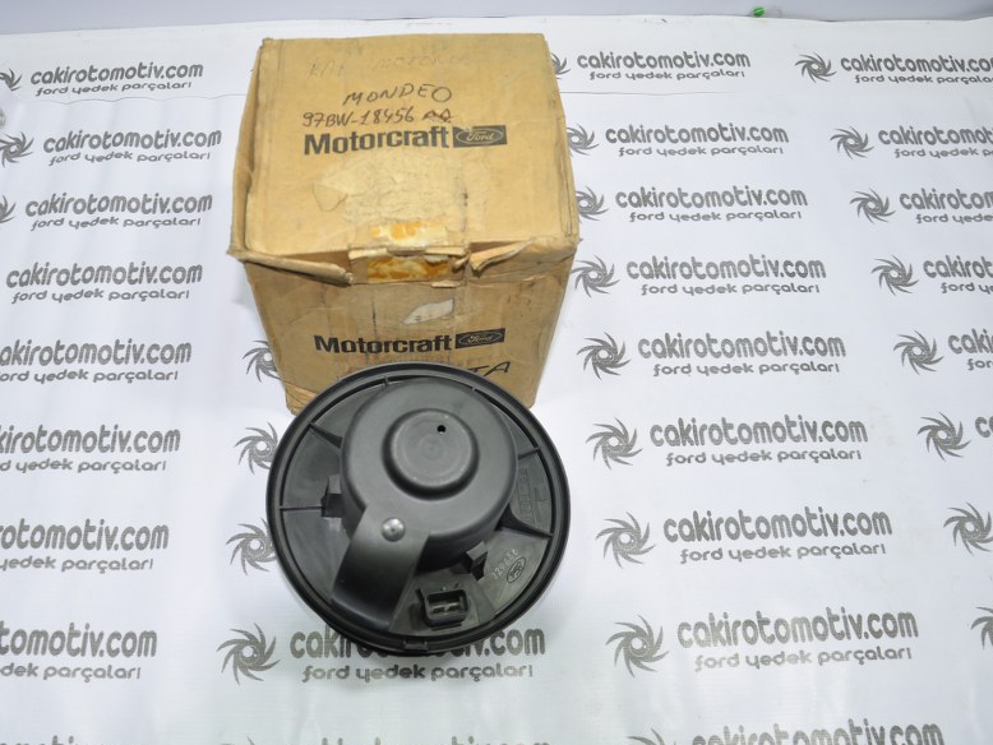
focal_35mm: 30
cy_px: 379
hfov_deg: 59.7
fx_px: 861
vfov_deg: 46.8
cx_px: 431
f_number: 4.5
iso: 200
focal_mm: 18
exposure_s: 1/40
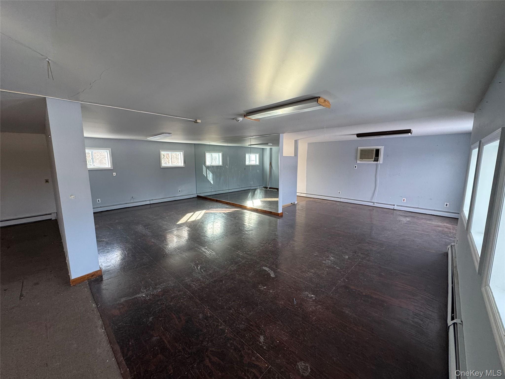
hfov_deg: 102.1
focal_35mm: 14
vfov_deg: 85.7
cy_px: 190
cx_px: 252
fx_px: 204
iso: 160
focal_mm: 2.22
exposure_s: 1/99
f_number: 2.2
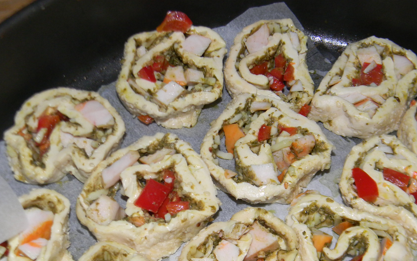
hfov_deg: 38.1
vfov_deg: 24.2
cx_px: 246
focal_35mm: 53
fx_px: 602
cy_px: 190
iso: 200
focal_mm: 7.3
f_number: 3.8
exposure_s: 1/30
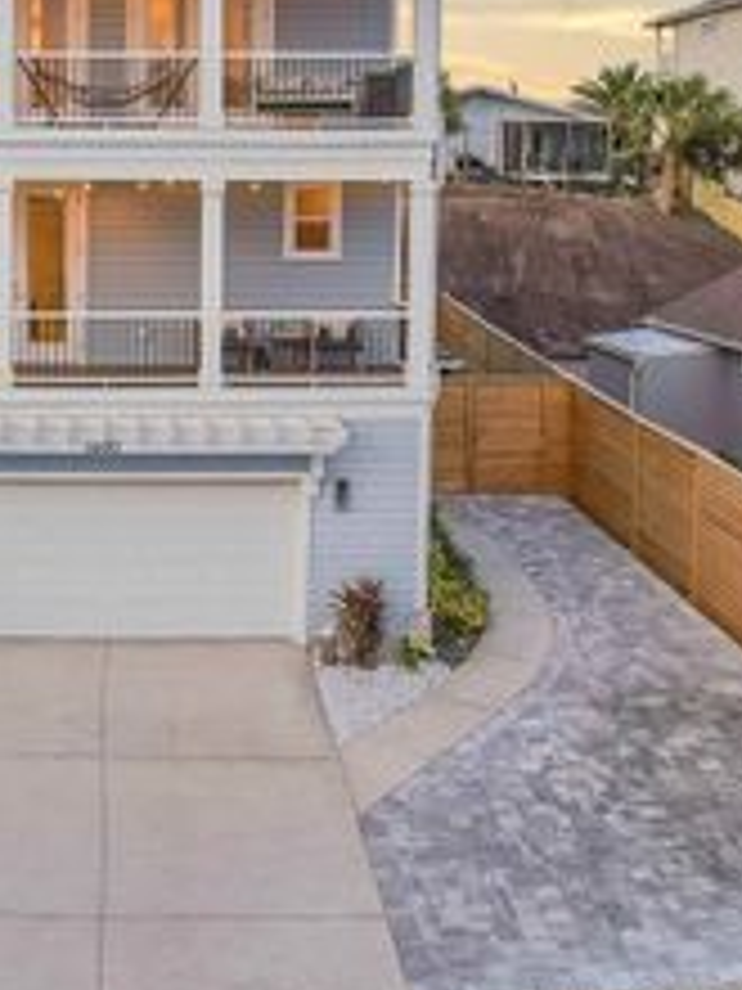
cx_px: 99
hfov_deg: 29.2
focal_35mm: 48
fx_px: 1372
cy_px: 286
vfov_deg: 38.9
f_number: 2.8
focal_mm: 8.38
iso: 100
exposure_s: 1/30
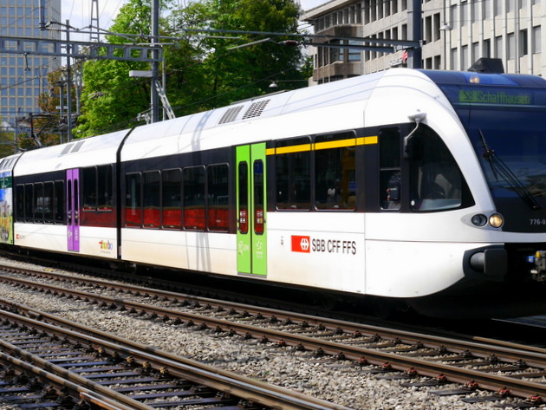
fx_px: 1262
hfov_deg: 24.2
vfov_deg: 18.4
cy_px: 215
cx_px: 385
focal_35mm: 80
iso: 160
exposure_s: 1/400
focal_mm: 21
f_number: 8
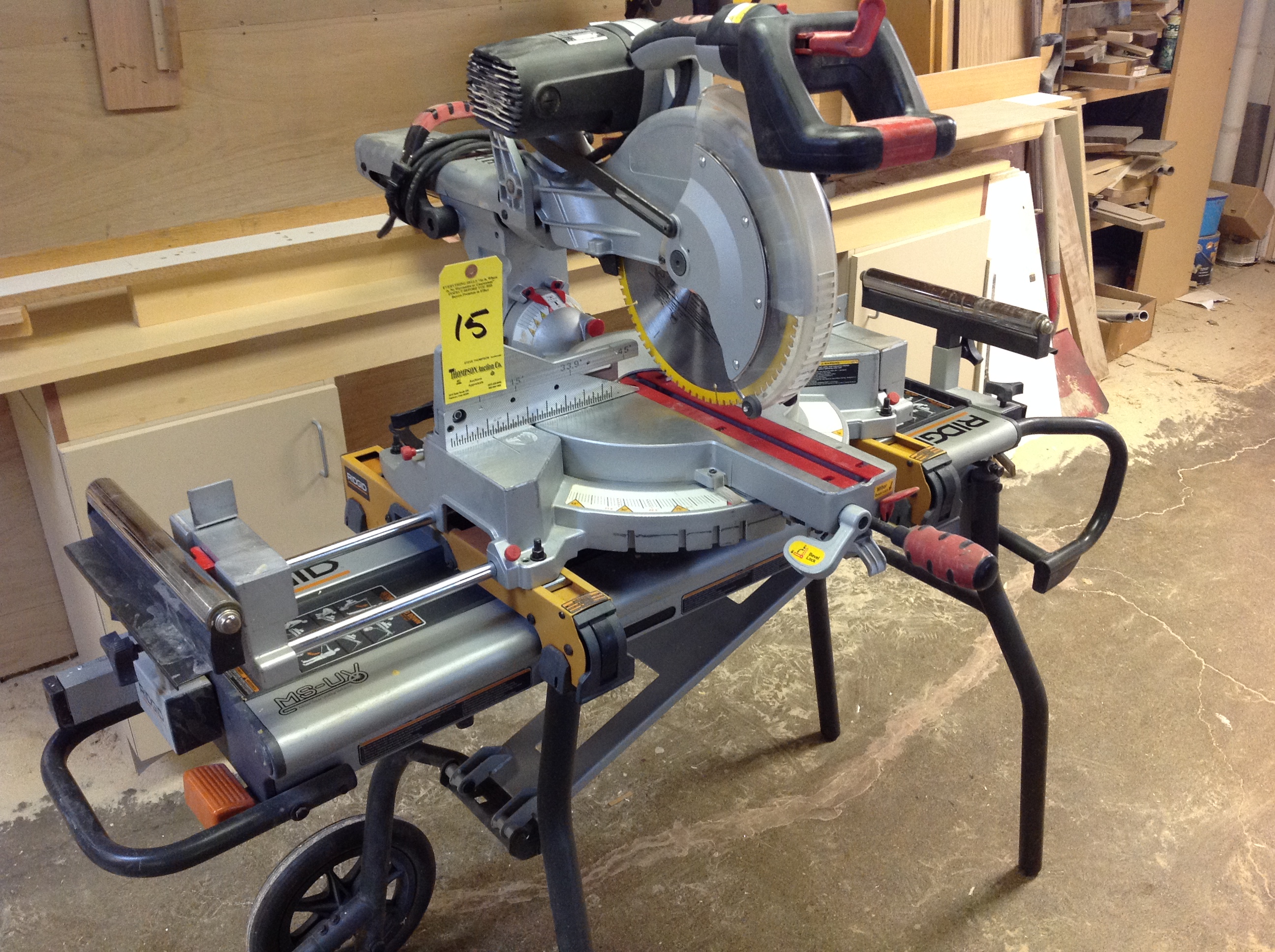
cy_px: 476
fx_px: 1287
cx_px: 638
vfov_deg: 40.6
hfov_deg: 52.7
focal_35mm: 35
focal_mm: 4.28
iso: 160
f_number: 2.4
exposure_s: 1/15
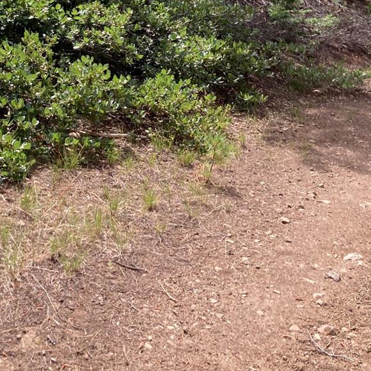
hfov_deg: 26.3
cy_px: -43
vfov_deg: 24.9
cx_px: 63
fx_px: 776
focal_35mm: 64
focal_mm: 3.99
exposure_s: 1/458
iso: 20
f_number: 1.8
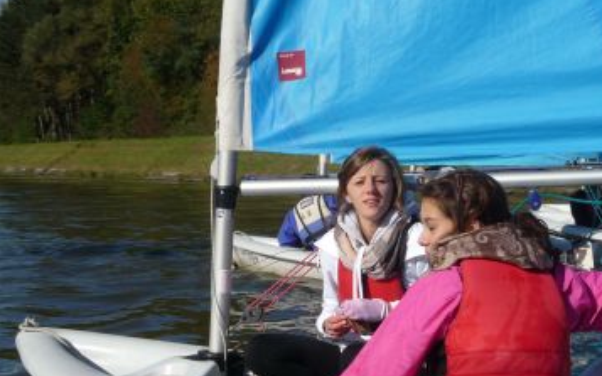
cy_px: 332
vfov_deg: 16.9
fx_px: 1247
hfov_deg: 26.6
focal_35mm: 76
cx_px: 484
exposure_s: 1/320
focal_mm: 6.7
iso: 100
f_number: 9
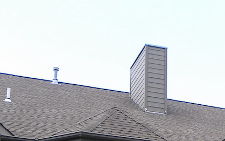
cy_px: 224
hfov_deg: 20.3
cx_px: 230
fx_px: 607
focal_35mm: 99
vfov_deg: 12.4
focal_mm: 4.6
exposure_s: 1/140
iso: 64
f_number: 4
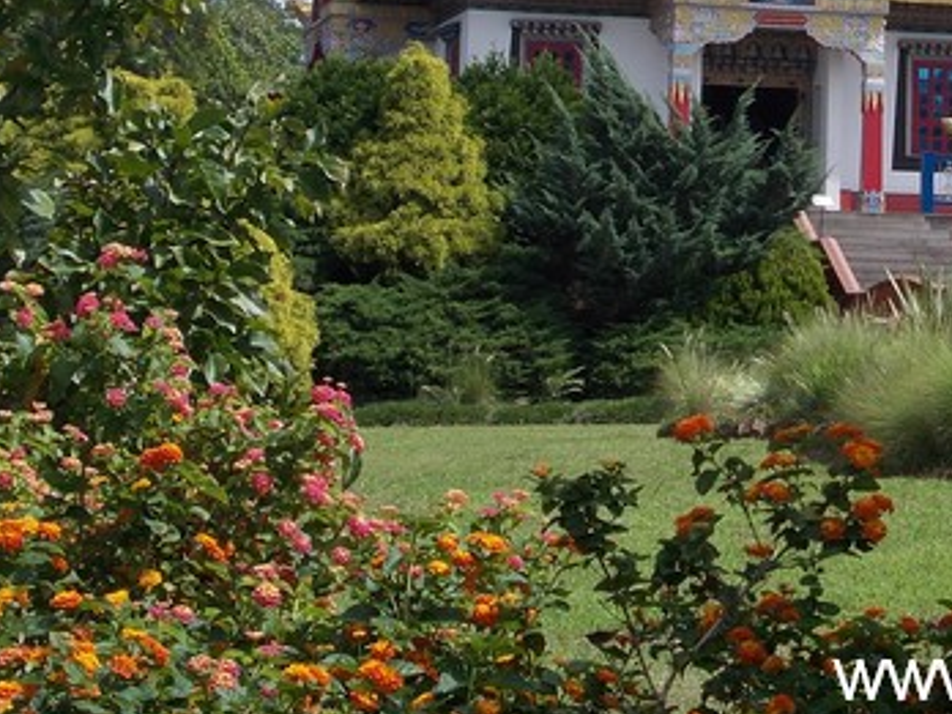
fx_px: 3630
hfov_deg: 14.9
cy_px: -8
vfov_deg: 11.1
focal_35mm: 132
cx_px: 747
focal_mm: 8.5
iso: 80
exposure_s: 1/200
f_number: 8
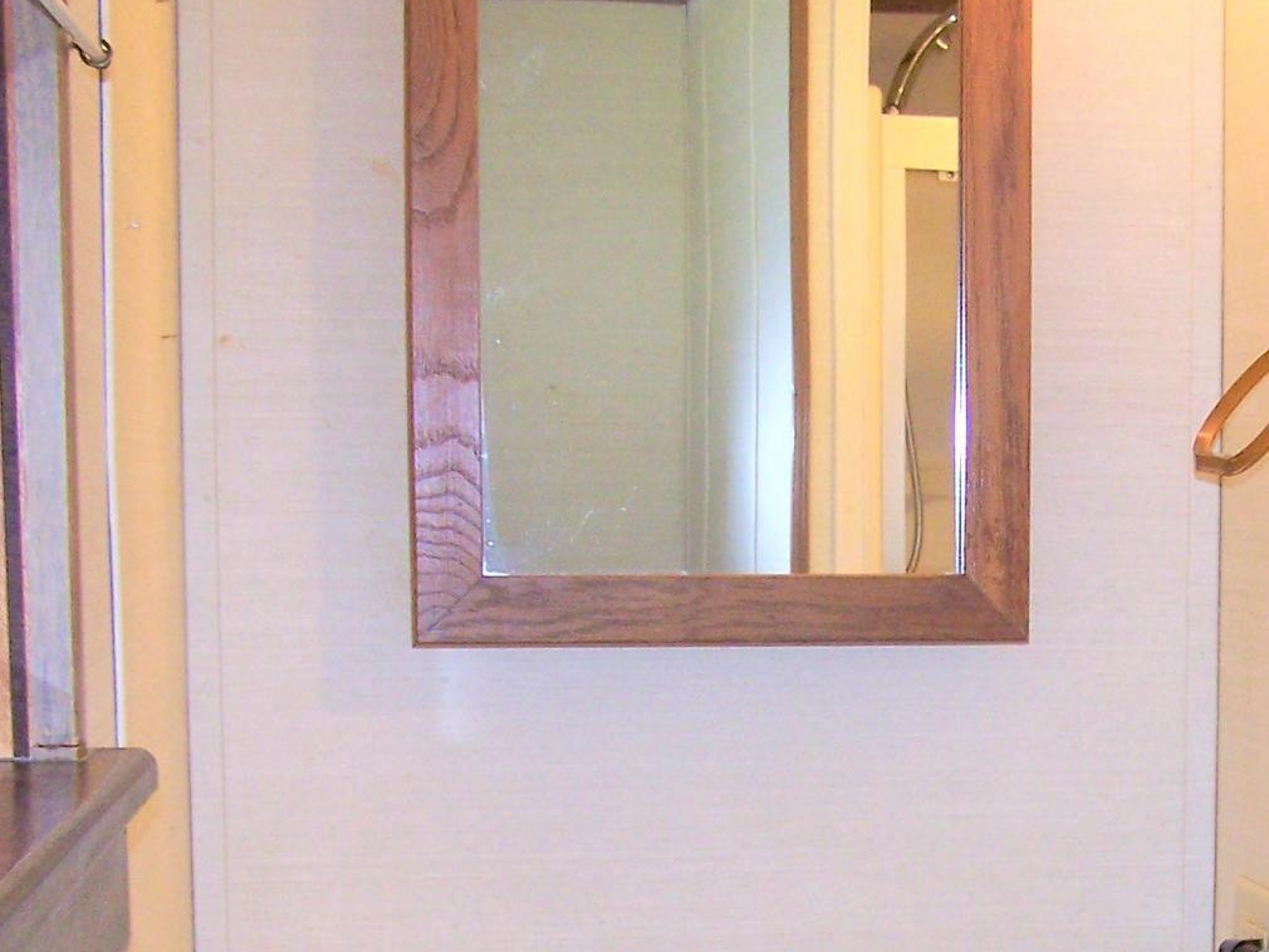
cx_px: 954
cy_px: 833
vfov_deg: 18.9
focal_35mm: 77
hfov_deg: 25.0
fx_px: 2823
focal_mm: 6.3
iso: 140
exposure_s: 1/60
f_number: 2.8
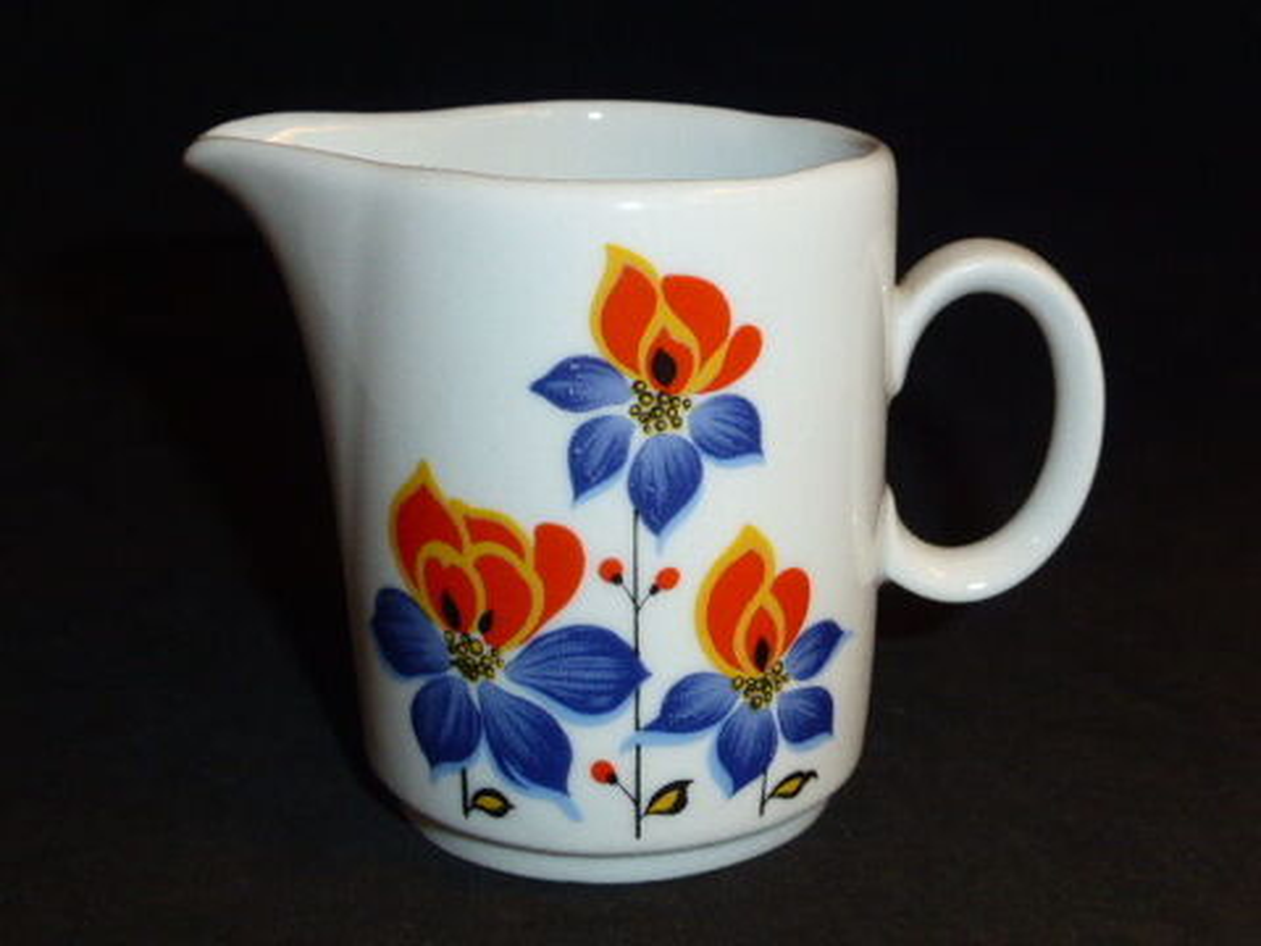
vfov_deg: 27.5
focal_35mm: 53
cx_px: 630
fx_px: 1931
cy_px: 473
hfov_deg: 36.2
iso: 400
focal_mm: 9
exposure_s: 1/60
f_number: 4.4
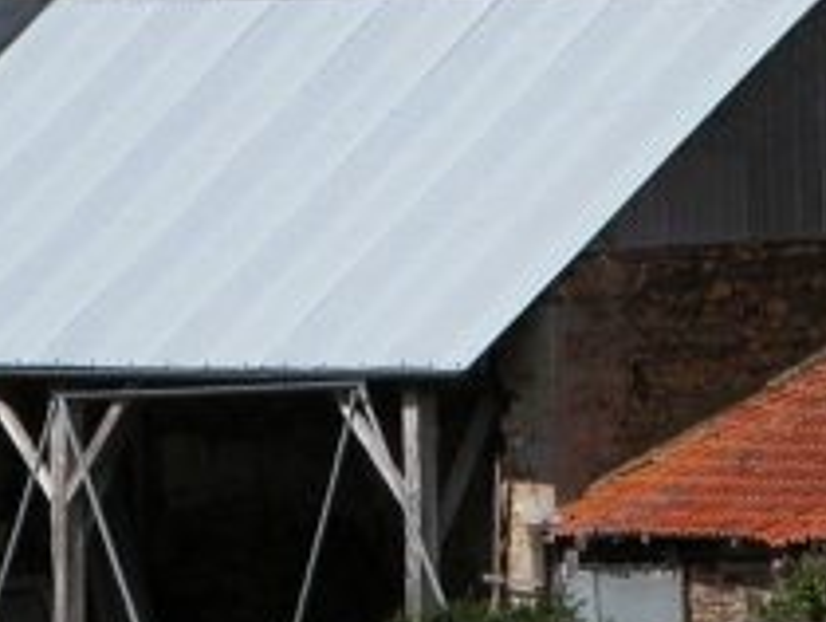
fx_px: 18753
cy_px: 106
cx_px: 220
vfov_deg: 1.9
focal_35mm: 785
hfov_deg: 2.5
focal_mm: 61.5
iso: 100
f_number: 6.6
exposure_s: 1/514
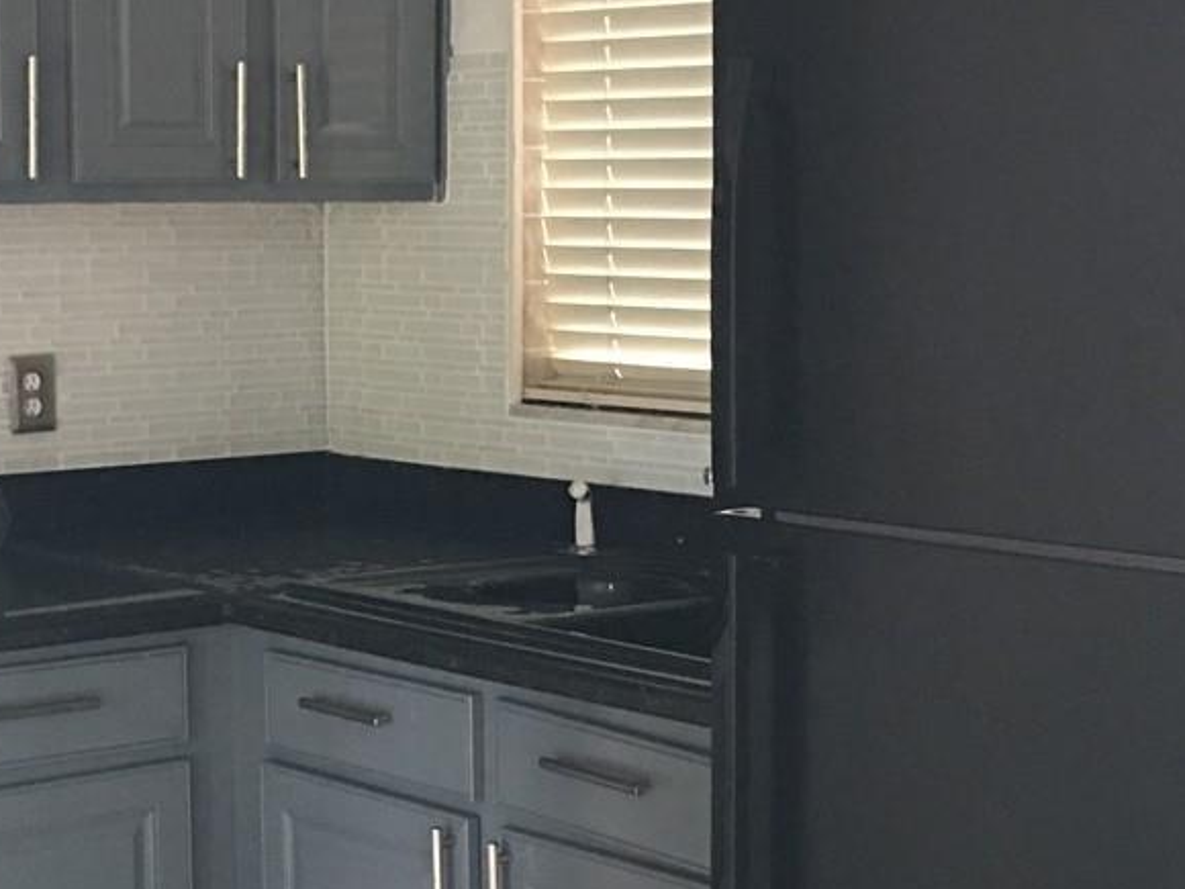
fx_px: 2739
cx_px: 460
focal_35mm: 80
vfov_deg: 18.4
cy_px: 490
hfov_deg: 24.4
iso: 80
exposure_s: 1/10
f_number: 2.2
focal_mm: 4.15
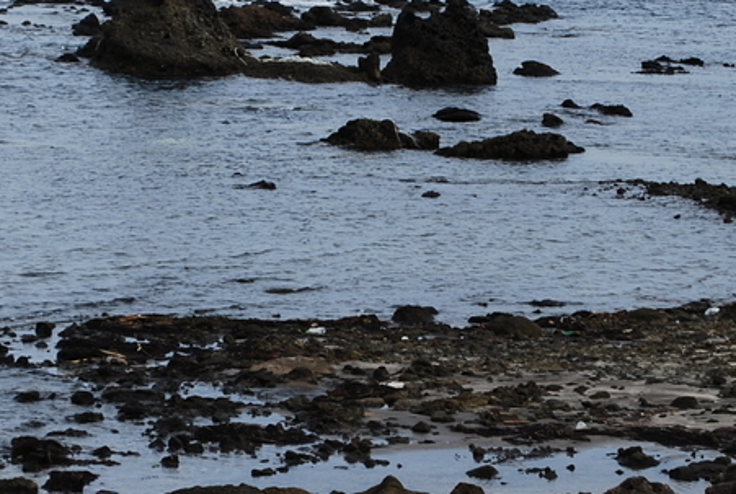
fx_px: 4494
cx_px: 124
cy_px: -16
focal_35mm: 219
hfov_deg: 9.3
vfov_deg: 6.3
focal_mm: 55
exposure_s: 1/200
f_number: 7.1
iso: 100
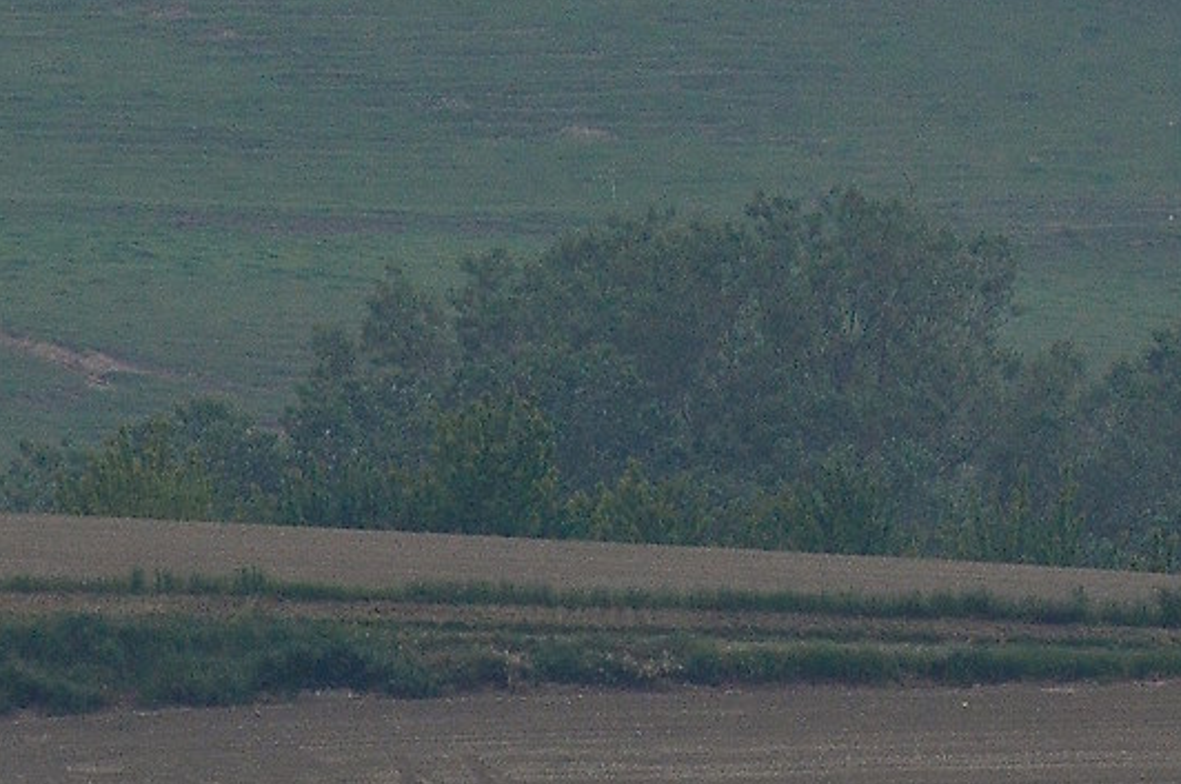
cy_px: -376
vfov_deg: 1.0
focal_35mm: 1354
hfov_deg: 1.5
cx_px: 1254
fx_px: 44351
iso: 400
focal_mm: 200
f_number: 11
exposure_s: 1/500
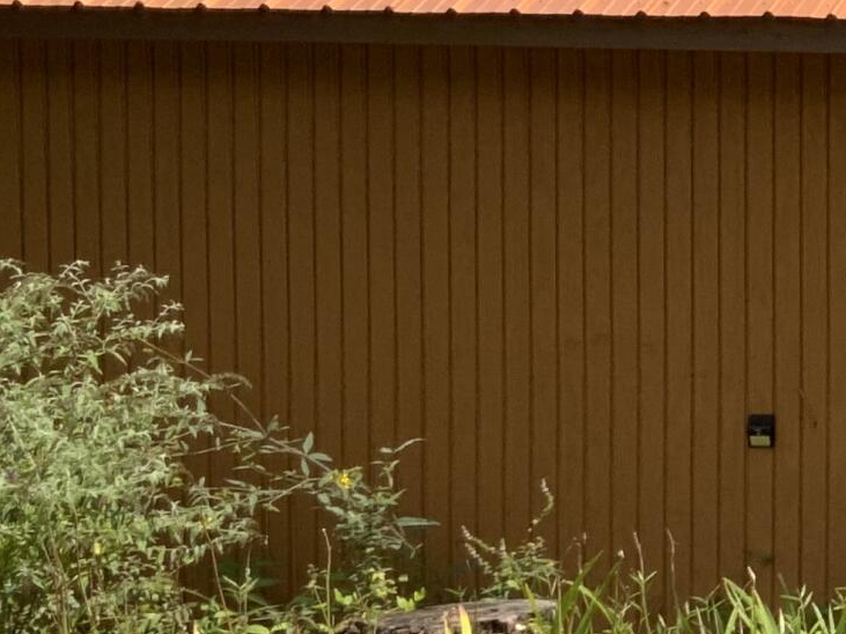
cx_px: 1424
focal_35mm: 119
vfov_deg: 12.4
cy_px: 239
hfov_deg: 14.9
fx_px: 2908
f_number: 1.8
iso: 16
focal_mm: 3
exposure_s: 1/883
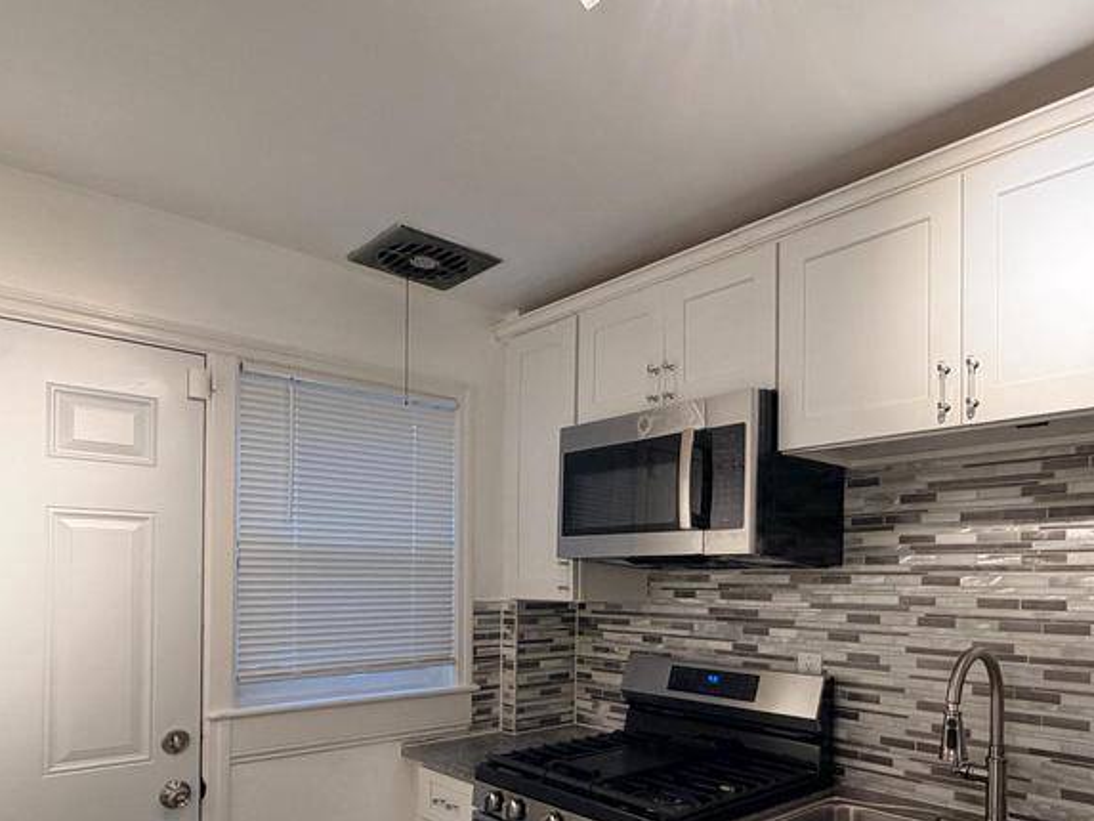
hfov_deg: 68.5
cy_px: 579
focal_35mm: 25
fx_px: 790
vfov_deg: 53.3
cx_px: 668
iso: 160
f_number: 2.2
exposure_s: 1/60
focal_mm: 2.22
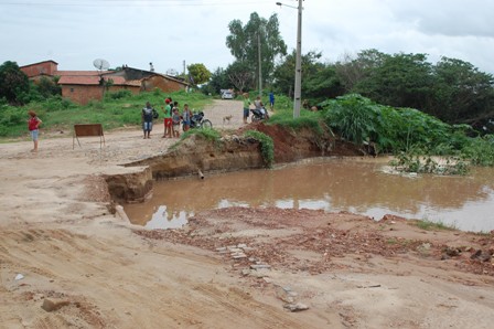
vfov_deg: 36.8
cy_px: 164
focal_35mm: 36
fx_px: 494
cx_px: 247
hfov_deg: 53.2
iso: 200
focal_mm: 24
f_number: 7.1
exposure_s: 1/200
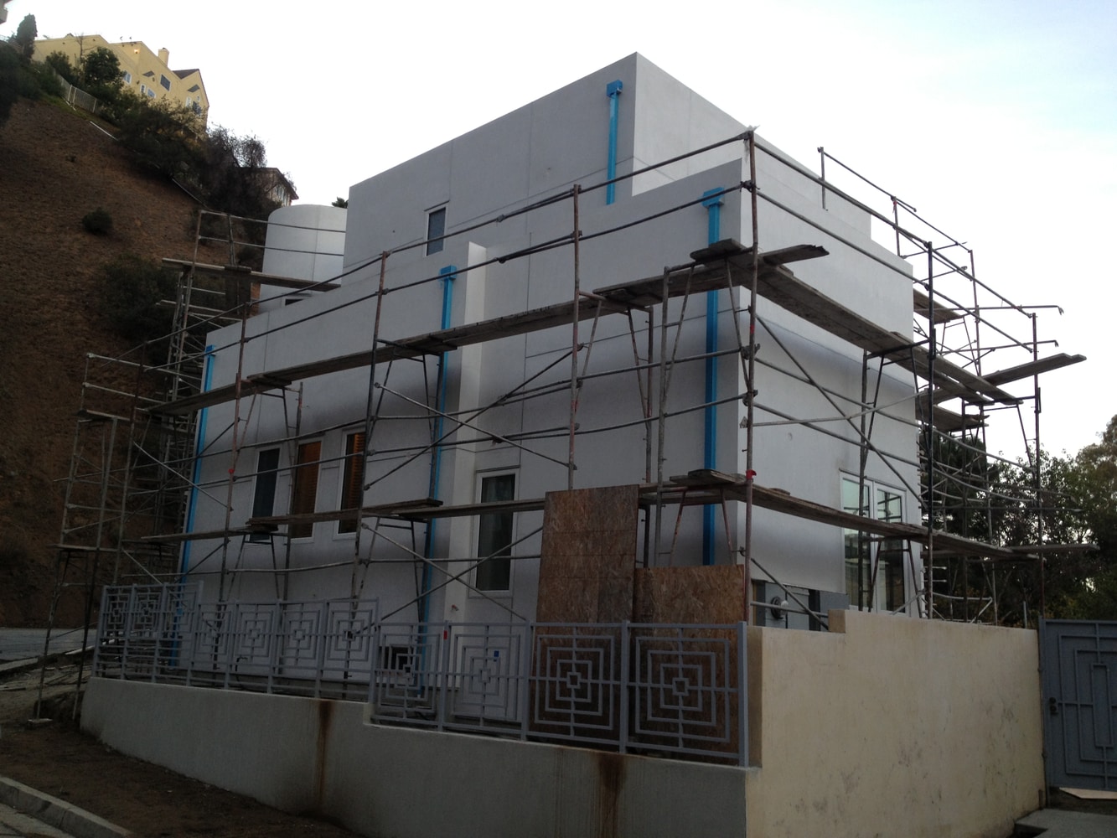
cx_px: 558
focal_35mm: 35
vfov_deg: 40.7
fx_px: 1129
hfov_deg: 52.6
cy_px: 419
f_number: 2.4
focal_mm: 4.28
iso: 50
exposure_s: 1/24
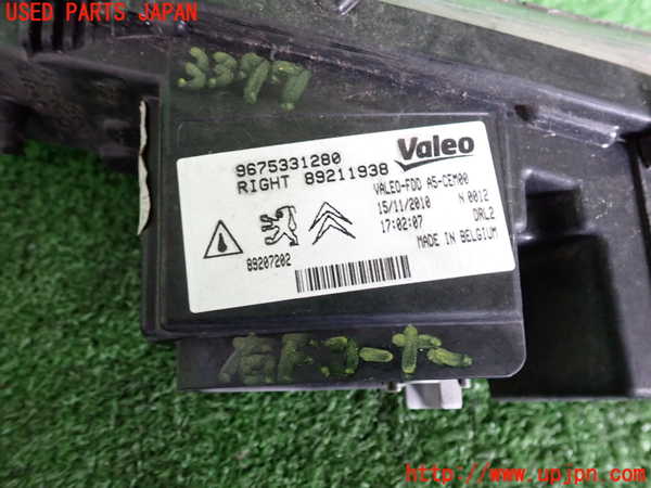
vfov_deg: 46.8
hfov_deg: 60.0
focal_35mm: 30
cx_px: 326
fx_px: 564
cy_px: 244
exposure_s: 1/30
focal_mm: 5.4
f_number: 2.3
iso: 640
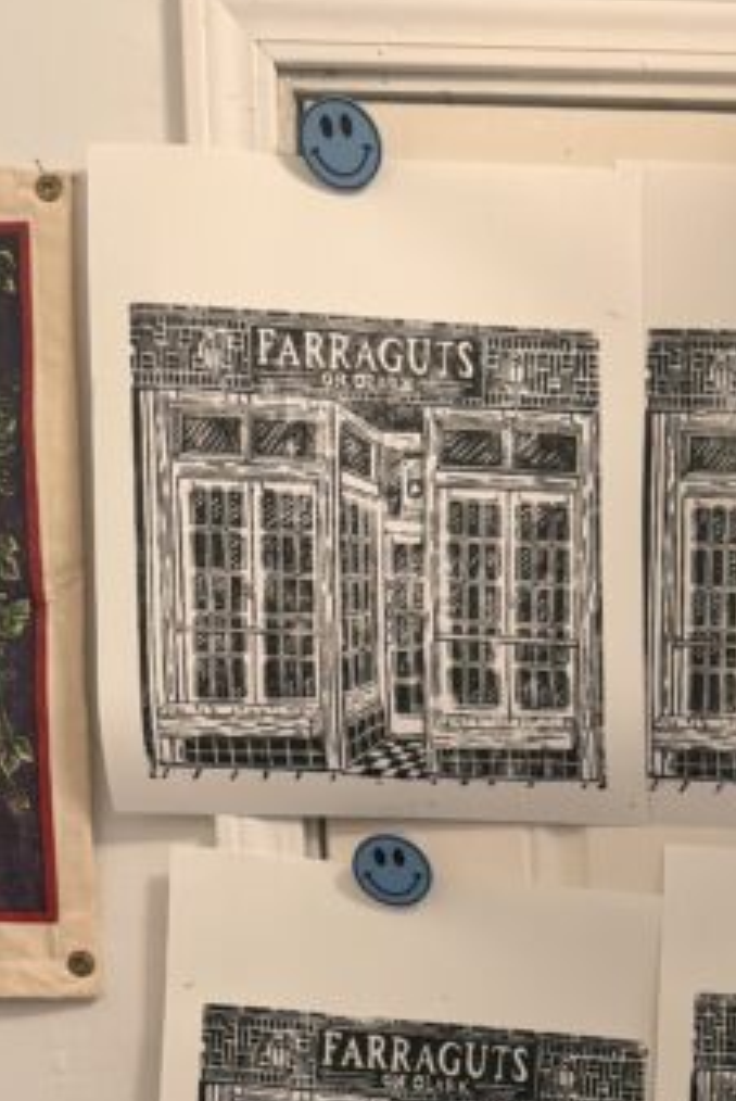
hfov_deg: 21.2
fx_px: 1805
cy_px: 1228
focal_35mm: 59
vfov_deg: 30.2
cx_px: 912
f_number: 1.78
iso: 200
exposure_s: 1/60
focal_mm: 6.76
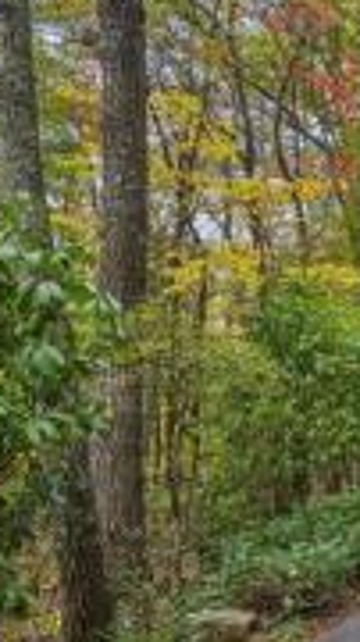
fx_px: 714
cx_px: 636
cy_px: 396
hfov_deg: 20.6
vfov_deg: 48.0
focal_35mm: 42
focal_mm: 16
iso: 100
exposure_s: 1/30
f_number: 5.6
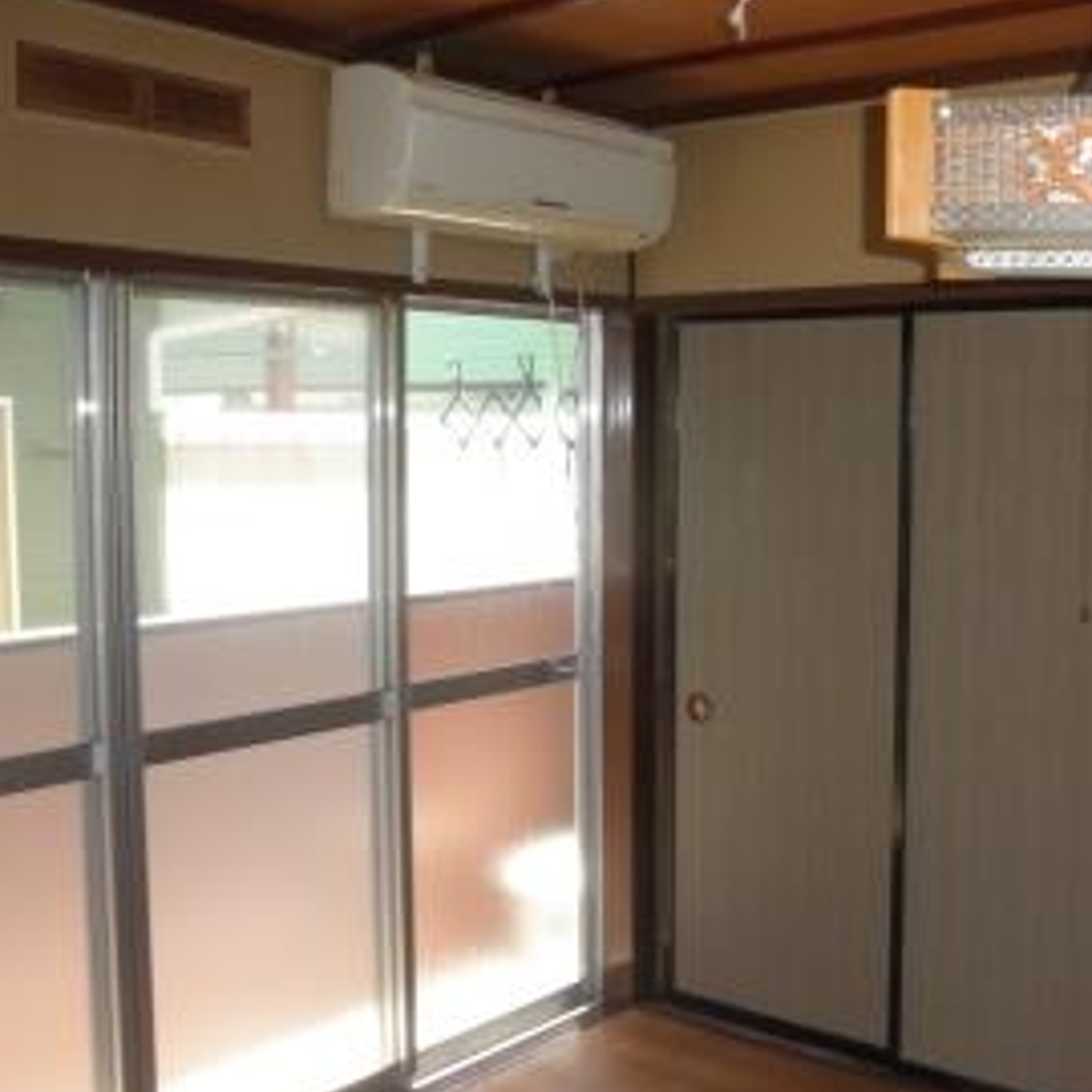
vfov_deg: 40.9
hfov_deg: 40.2
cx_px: 768
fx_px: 1463
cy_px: 558
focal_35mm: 41
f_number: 3
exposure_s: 1/125
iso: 320
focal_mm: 5
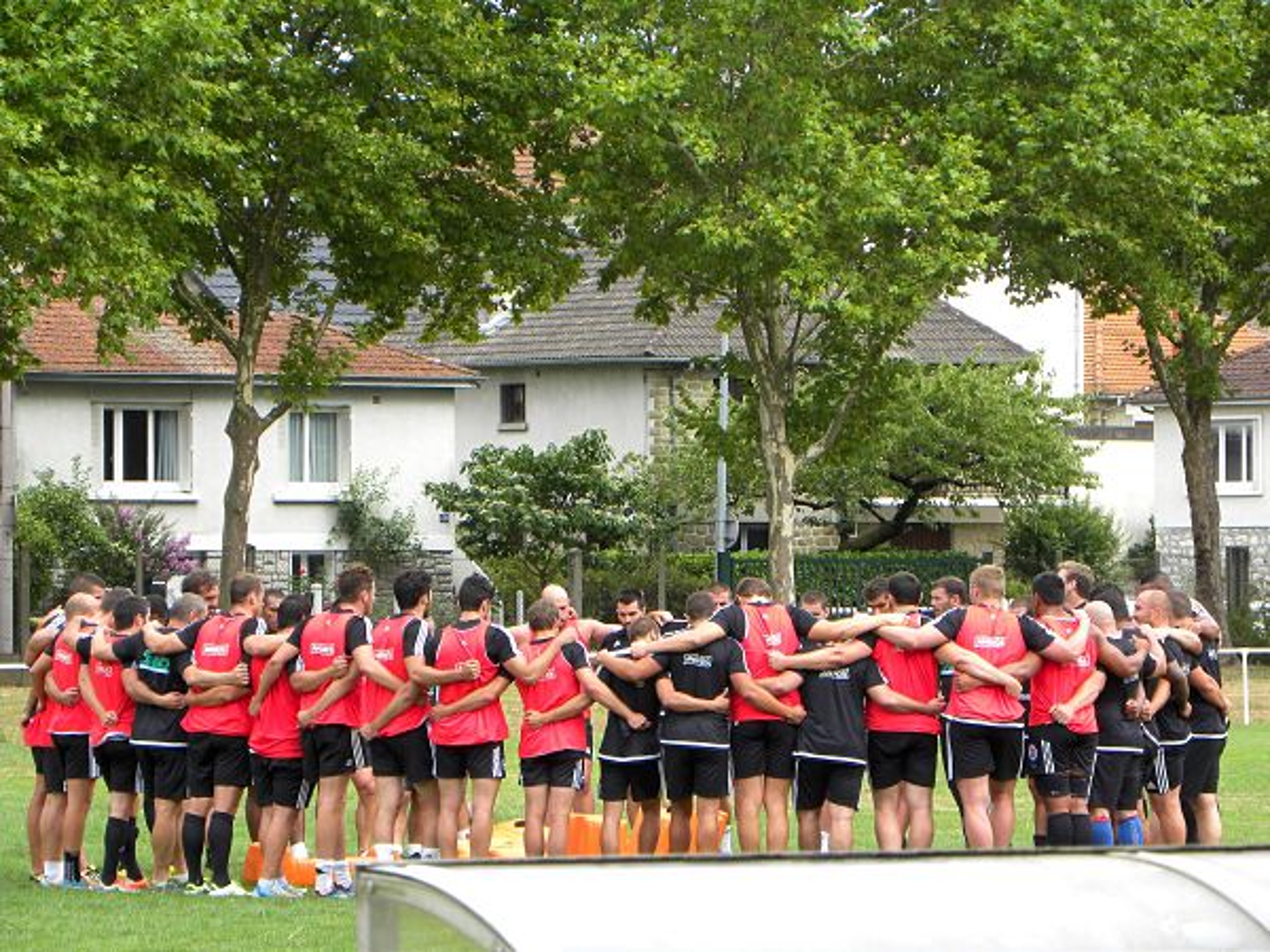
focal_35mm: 212
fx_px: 7778
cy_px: 476
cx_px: 635
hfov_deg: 9.3
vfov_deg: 7.0
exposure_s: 1/138
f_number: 4.5
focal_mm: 37.7
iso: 64
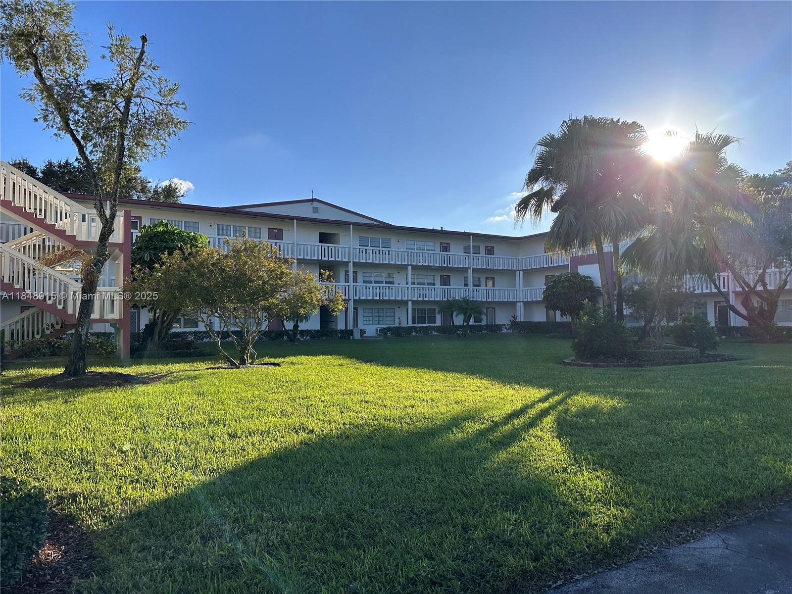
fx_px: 549
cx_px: 396
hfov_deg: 71.6
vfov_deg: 56.8
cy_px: 297
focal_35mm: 24
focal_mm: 6.86
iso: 80
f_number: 1.78
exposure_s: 1/3597
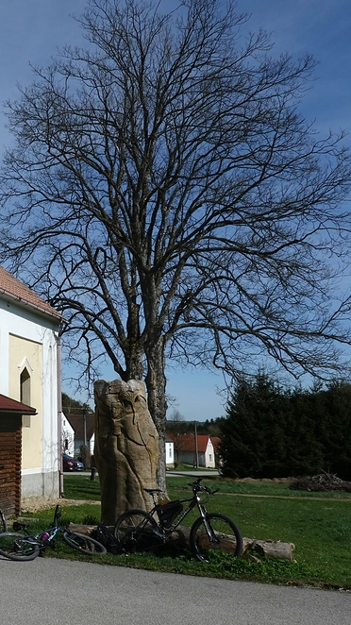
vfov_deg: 52.8
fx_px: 629
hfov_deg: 27.3
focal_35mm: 38
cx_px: -74
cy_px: 312
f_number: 8
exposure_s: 1/800
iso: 125
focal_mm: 9
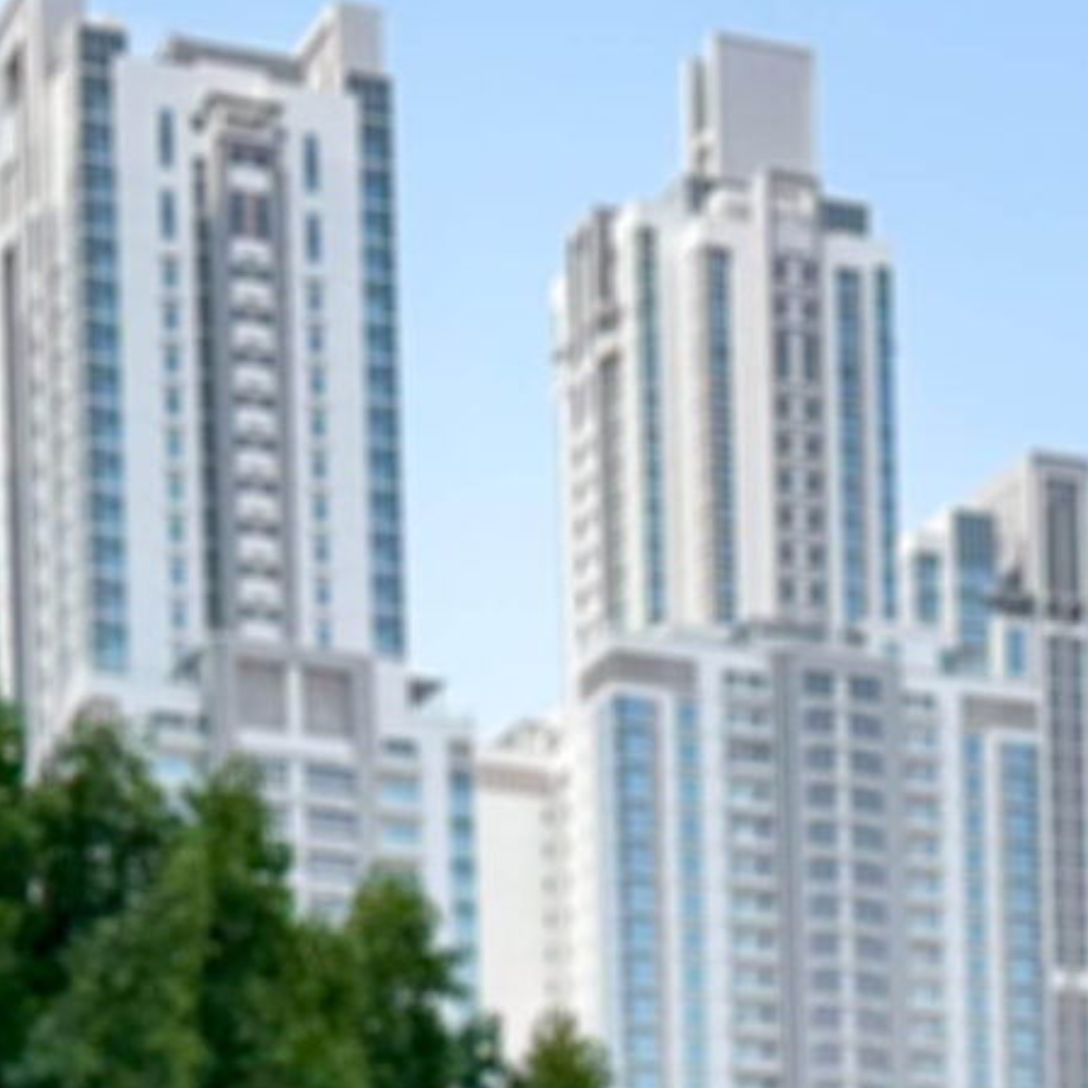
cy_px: 1917
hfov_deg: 14.3
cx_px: 926
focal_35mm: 121
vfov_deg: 13.1
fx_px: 4303
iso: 80
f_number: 1.8
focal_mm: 6.86
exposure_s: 1/1700
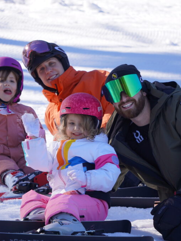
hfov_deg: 5.3
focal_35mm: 282
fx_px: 1965
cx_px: 97
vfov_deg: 7.0
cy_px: 120
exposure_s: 1/250
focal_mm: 130
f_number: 5.6
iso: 100
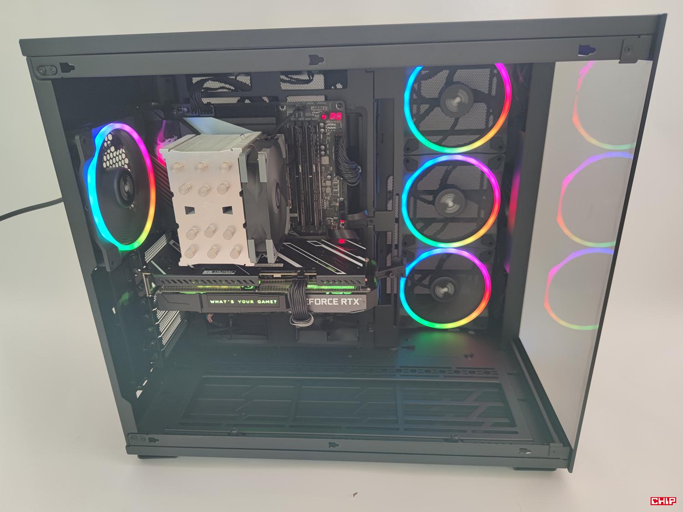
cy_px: 256
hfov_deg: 69.4
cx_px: 342
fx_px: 493
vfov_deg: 54.9
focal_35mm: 25
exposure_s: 1/69
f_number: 1.85
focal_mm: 6.78
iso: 136
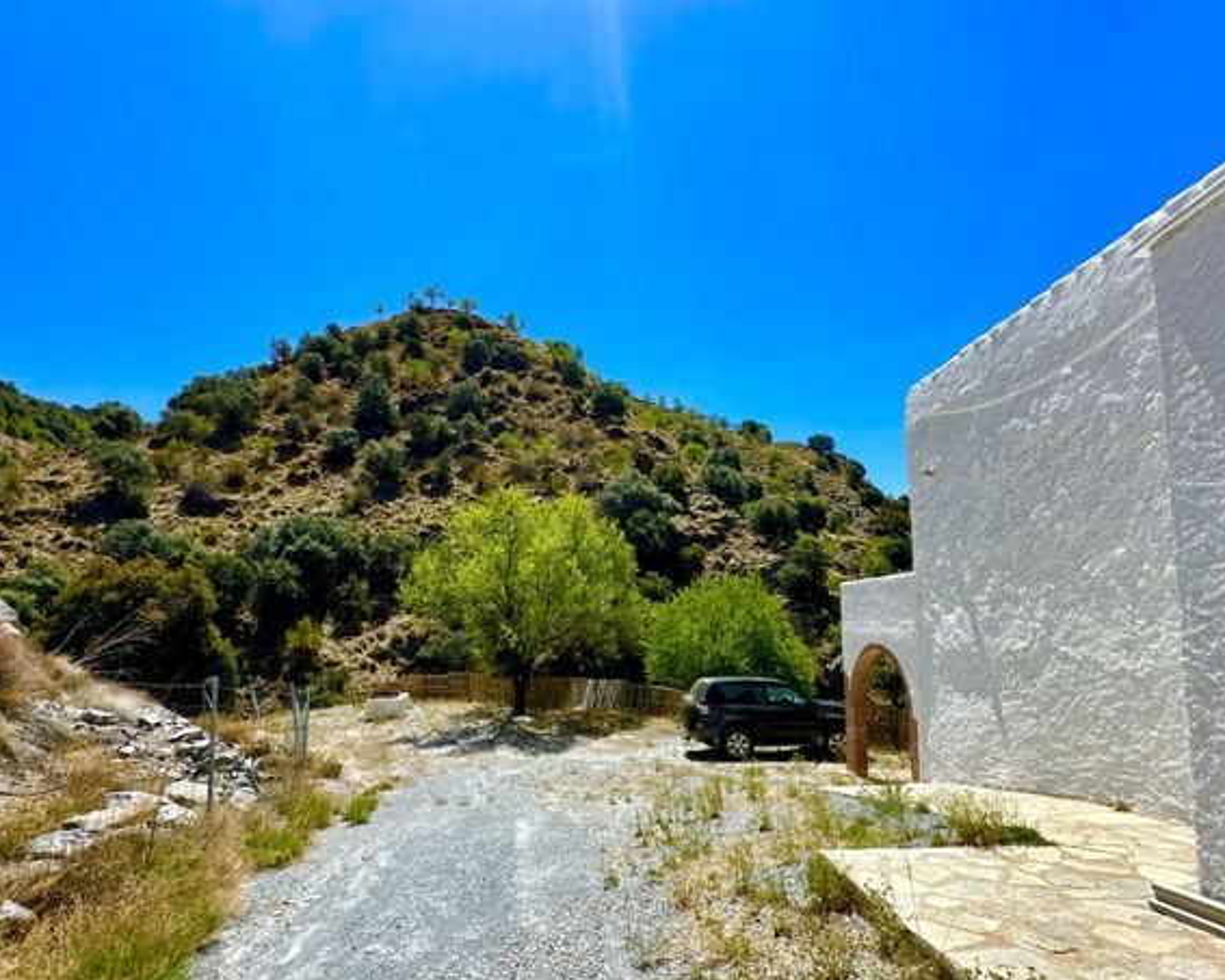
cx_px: 588
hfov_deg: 89.6
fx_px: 616
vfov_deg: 76.4
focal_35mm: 17
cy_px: 569
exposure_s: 1/2132
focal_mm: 2.22
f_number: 2.2
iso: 40
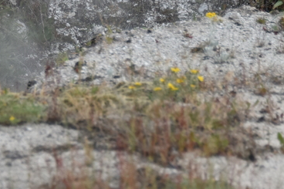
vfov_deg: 2.7
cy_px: -46
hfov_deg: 4.1
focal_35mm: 505
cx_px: 56
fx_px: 3982
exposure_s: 1/320
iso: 720
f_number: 5.6
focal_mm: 145
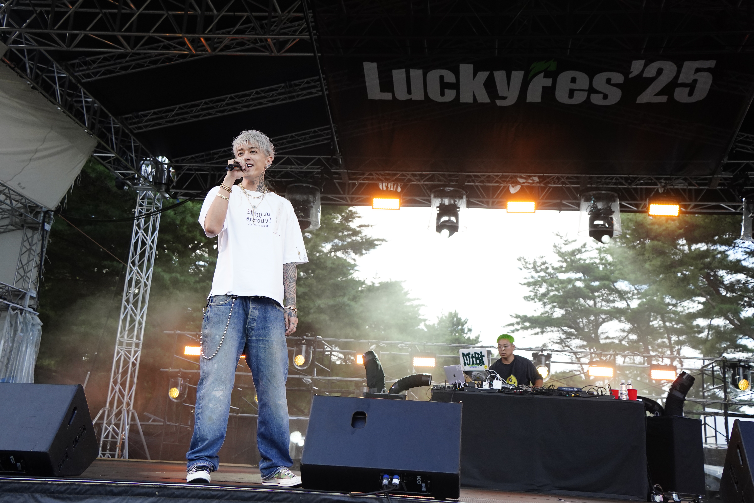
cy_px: 252
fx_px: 817
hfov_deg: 49.6
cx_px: 377
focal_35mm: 39
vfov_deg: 34.2
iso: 2000
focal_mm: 39
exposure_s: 1/800
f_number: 5
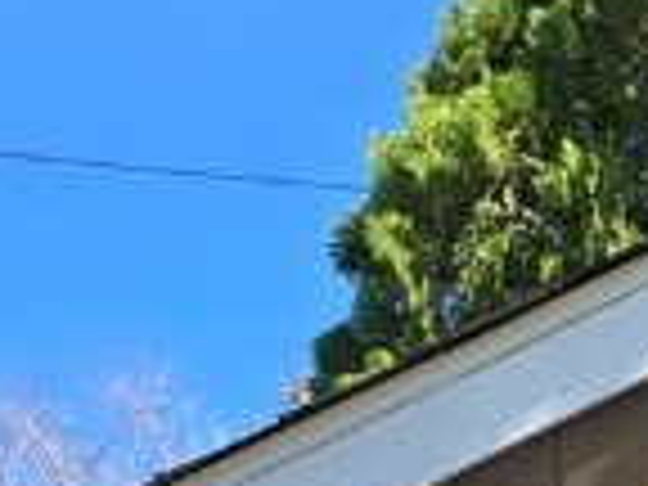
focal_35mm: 164
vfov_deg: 8.0
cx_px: 1143
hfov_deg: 11.3
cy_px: 1382
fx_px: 3070
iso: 12
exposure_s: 1/352
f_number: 1.7
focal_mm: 6.3
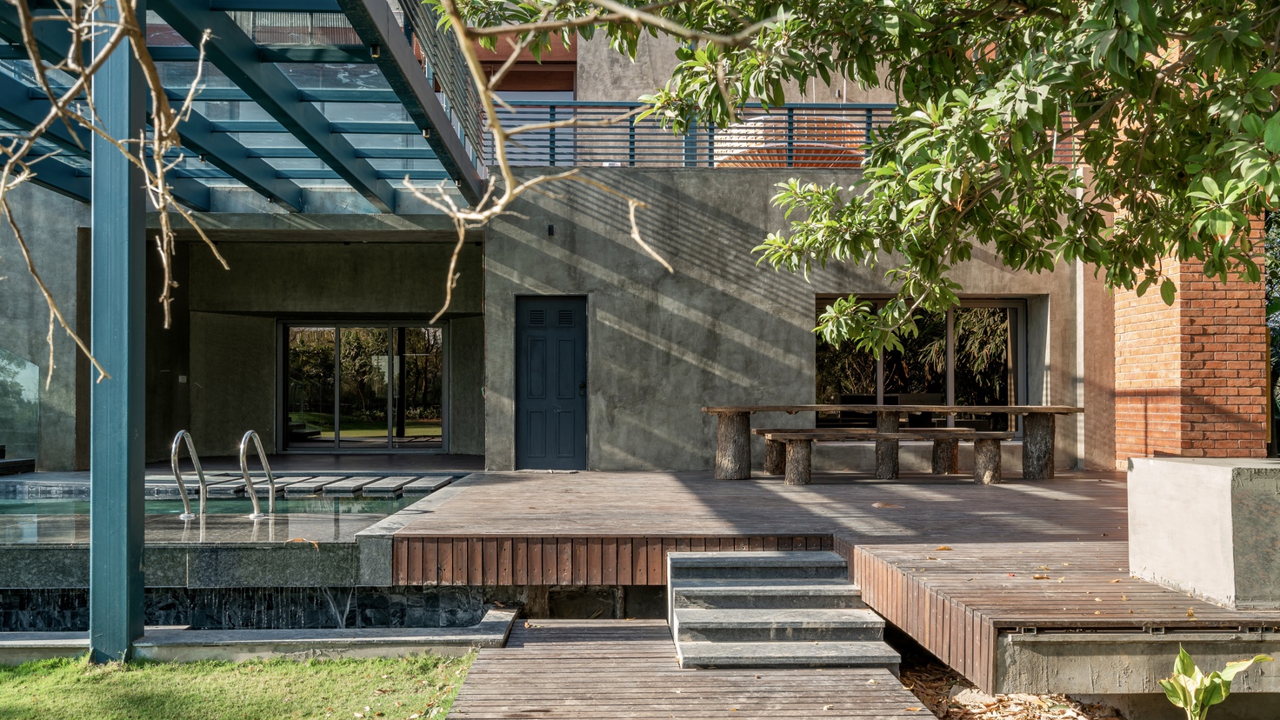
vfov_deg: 36.7
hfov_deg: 61.0
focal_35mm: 32
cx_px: 640
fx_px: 1086
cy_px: 381
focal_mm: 30
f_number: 11
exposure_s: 1/25
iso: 80
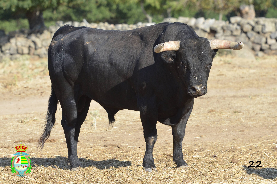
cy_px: 92
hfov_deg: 9.2
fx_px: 1728
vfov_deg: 6.1
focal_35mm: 225
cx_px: 138
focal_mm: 150
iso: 400
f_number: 5
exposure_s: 1/1250
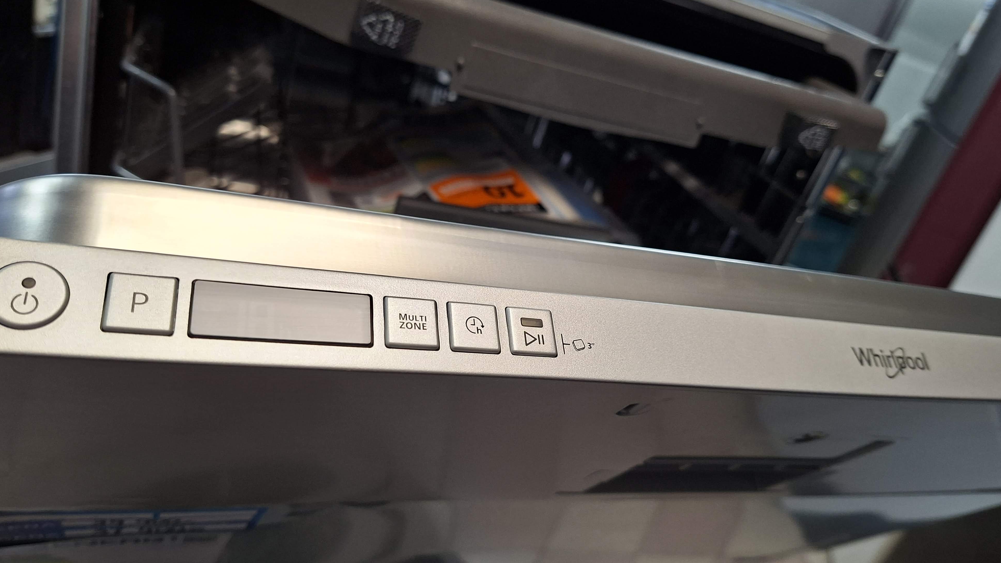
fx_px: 690
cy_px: 263
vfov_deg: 44.4
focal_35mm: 26
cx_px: 501
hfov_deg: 71.9
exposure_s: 1/100
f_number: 1.8
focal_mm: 5.54
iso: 160
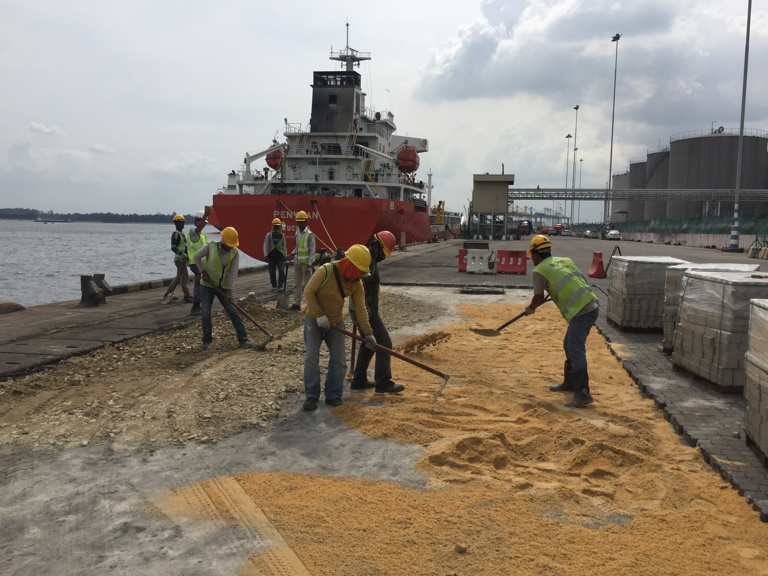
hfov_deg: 61.7
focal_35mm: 29
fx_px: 643
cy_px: 288
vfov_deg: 48.2
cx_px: 384
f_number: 2.2
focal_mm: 4.15
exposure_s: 1/4950
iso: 32
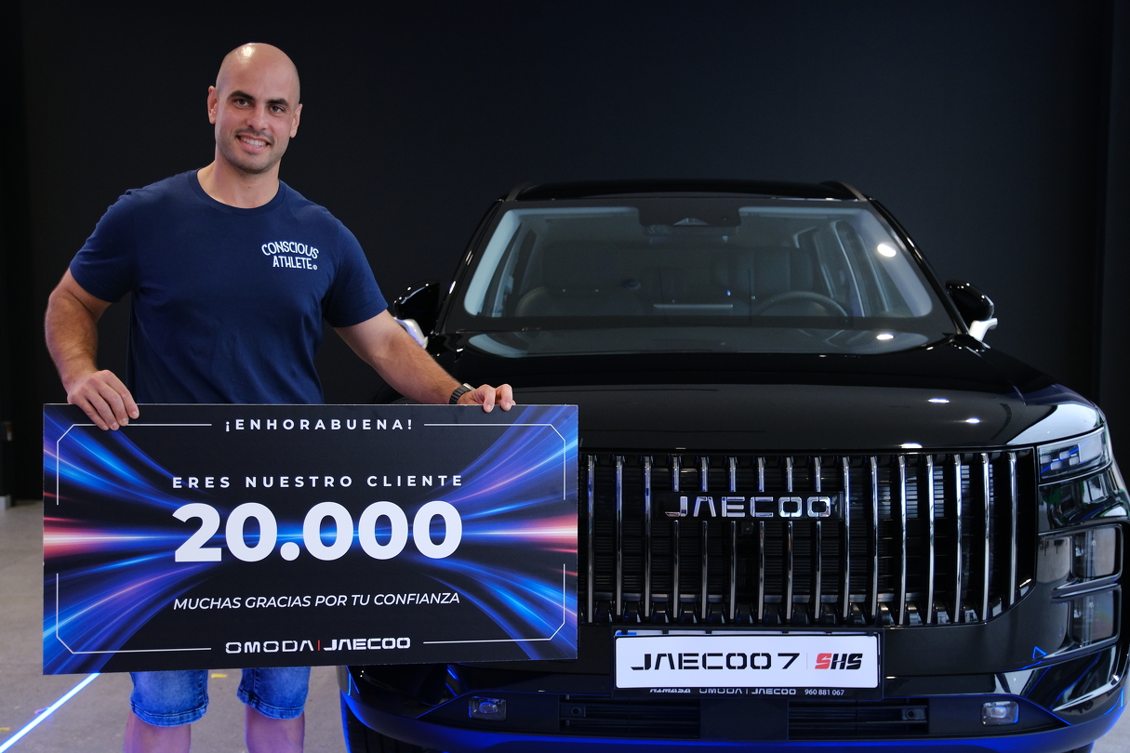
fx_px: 1318
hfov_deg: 46.4
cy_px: 376
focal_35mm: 42
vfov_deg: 31.9
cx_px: 565
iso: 1250
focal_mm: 28
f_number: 2.8
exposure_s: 1/250
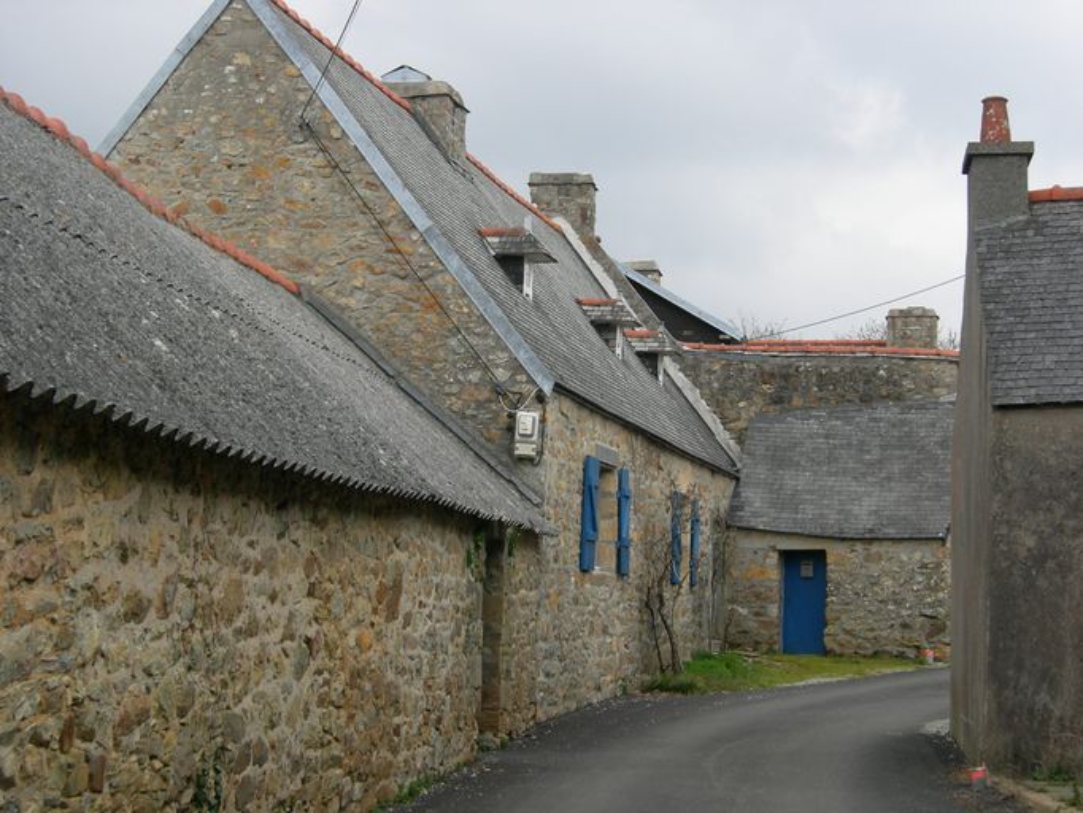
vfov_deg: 22.3
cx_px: 542
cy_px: 406
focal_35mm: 66
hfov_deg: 29.4
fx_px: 2066
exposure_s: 1/84.6
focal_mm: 13.7
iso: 64
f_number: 4.4
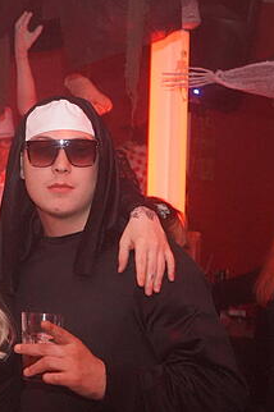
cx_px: -179
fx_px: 1167
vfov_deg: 19.9
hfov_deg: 12.5
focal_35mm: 102
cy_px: 109
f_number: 4
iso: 12800
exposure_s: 1/60
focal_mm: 35
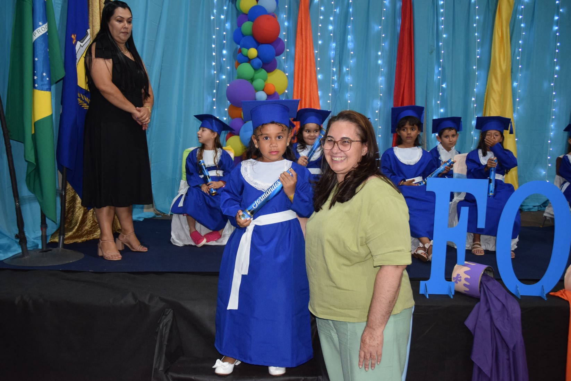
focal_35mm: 33
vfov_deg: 40.0
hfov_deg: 57.2
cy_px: 190
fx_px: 524
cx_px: 286
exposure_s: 1/60
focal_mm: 22
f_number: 3.5
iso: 1400
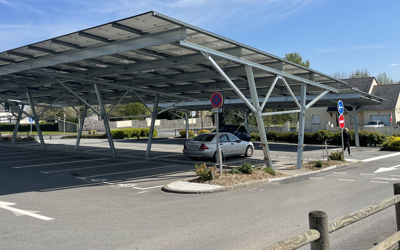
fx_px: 392
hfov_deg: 54.0
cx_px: 212
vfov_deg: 34.7
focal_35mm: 36
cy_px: 68
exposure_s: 1/4717
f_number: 1.6
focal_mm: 5.1
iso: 32
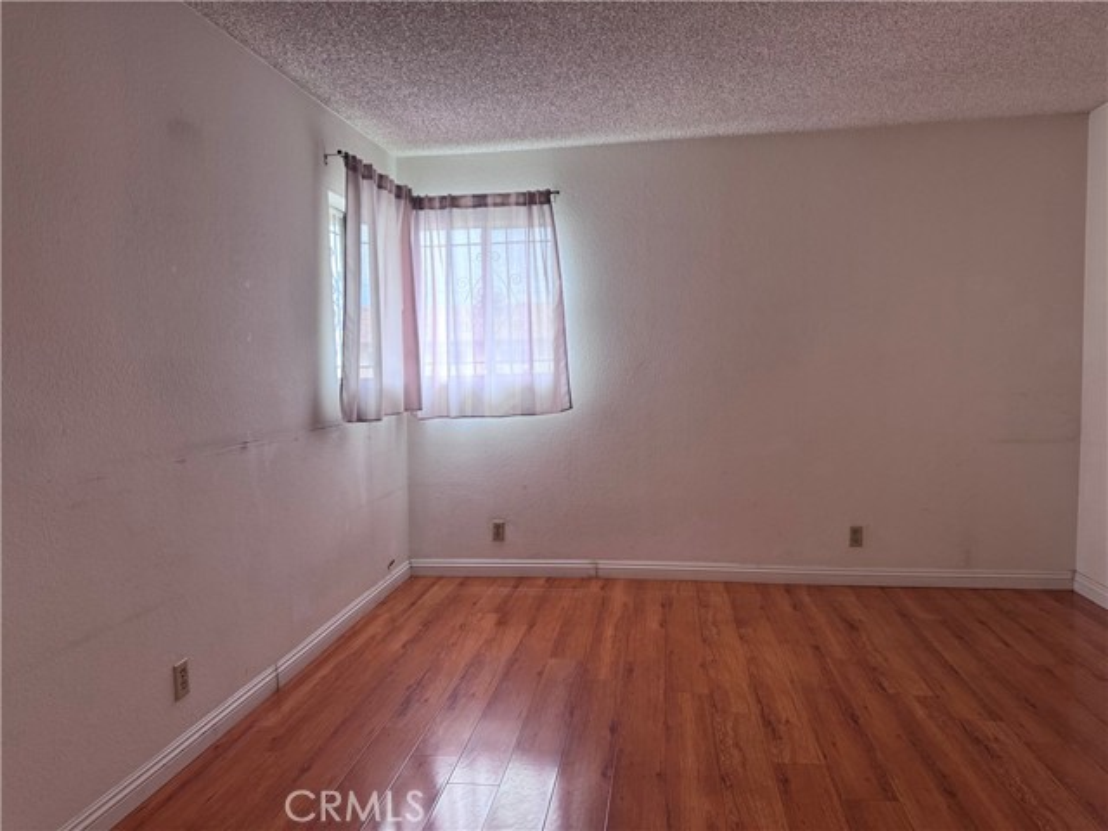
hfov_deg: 71.6
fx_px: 768
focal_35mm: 24
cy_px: 416
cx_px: 554
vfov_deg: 56.8
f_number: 1.78
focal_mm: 6.76
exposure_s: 1/60
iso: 200
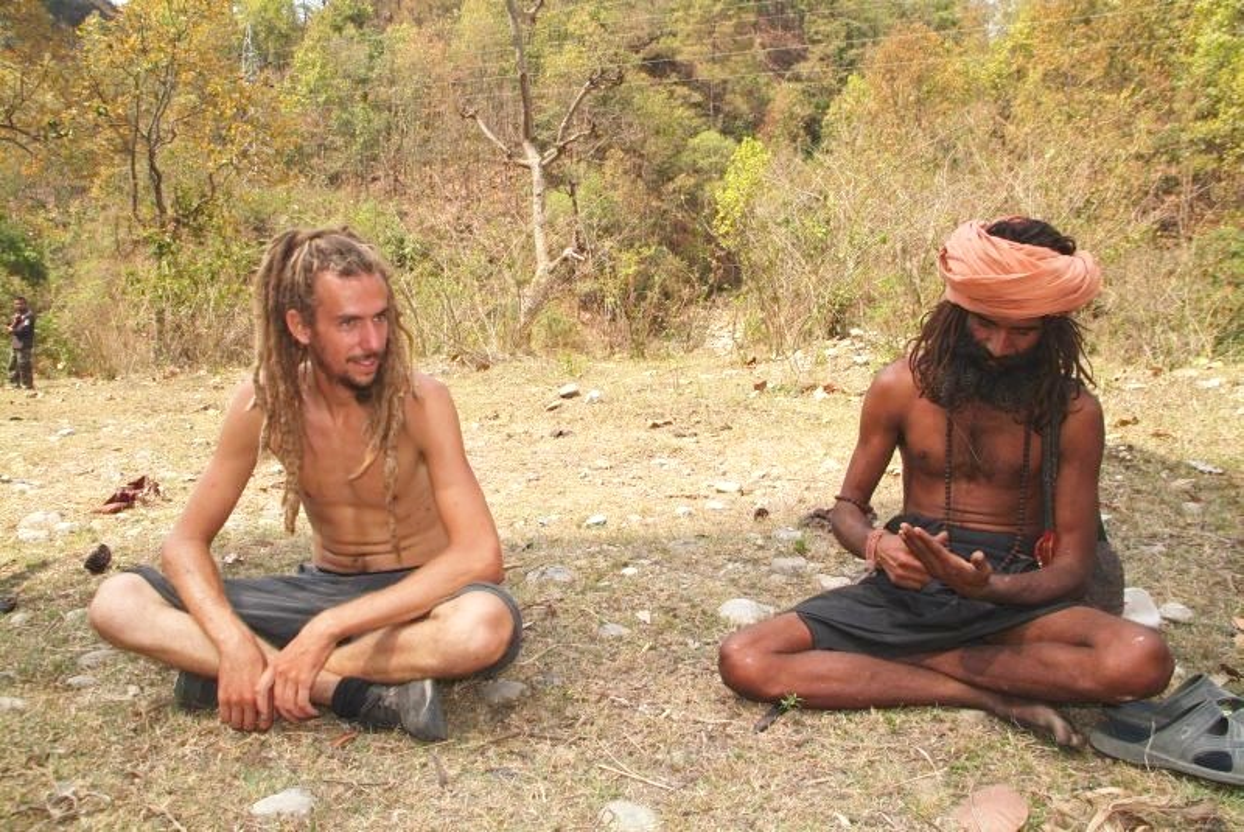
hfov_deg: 67.3
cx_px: 622
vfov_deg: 48.0
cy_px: 416
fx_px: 934
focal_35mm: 27
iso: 160
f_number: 9.5
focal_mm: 18
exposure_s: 1/125
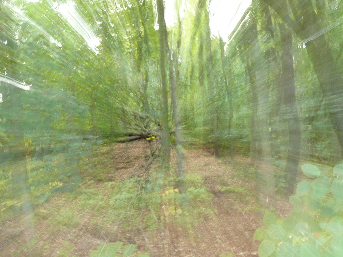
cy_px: 128
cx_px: 172
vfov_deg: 28.6
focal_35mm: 51
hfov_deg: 37.5
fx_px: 505
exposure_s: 1/2
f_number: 5.6
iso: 100
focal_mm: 10.3
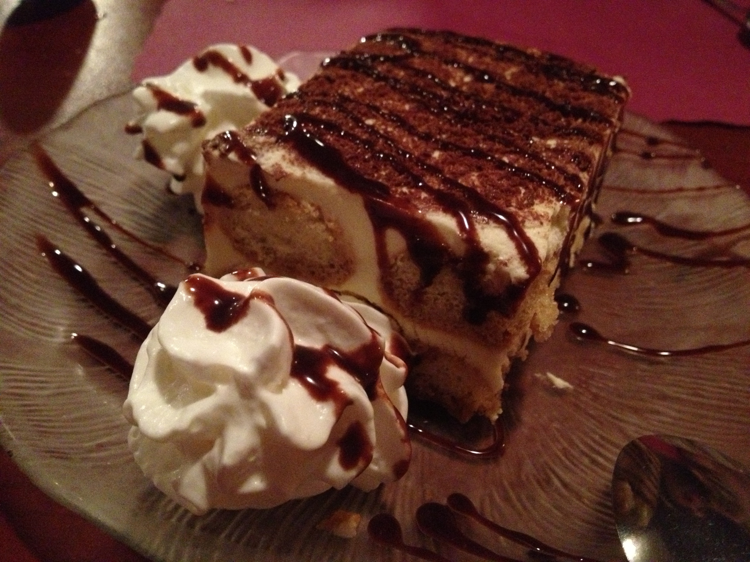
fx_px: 758
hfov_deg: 52.6
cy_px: 281
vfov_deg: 40.7
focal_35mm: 35
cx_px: 375
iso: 800
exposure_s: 1/15
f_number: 2.4
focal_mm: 4.28
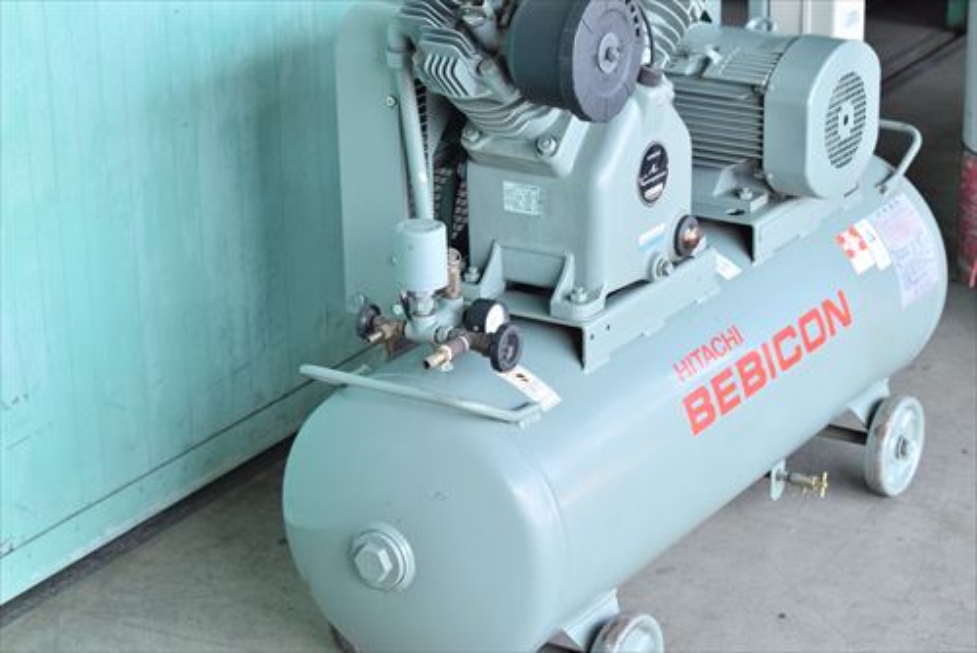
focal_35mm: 82
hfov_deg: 24.6
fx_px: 2240
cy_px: 326
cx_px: 488
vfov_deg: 16.6
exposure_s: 1/320
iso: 1250
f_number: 6.3
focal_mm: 55
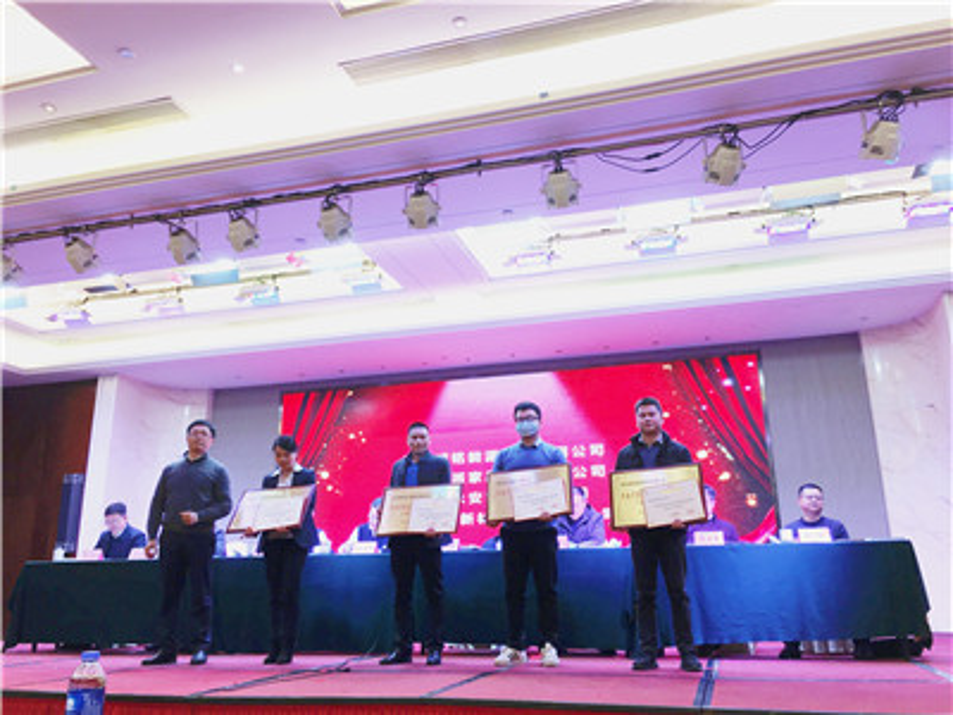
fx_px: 798
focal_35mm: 29
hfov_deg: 61.7
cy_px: 358
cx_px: 476
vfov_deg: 48.2
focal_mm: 4.15
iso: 32
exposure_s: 1/50
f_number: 2.2
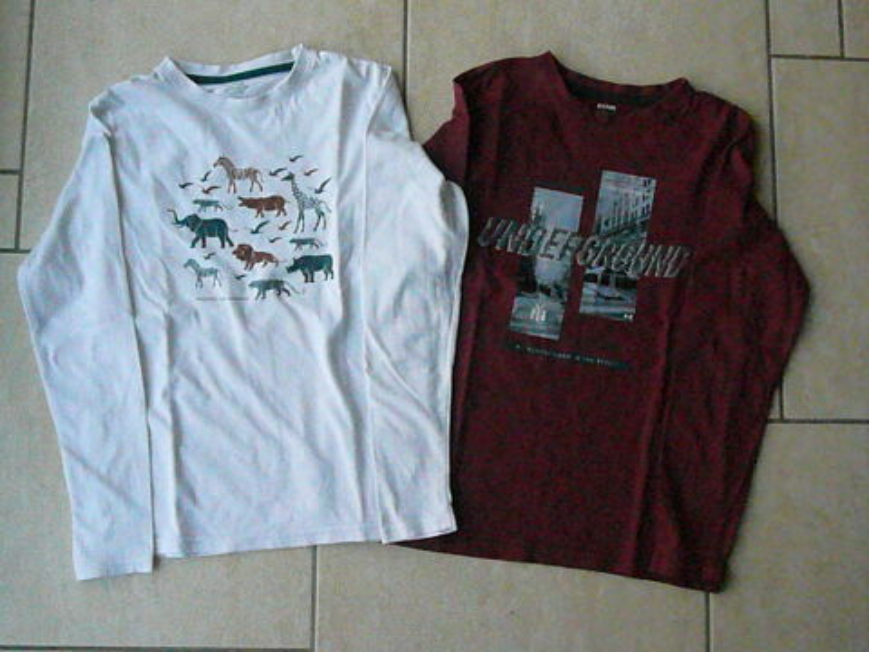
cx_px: 434
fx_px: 1054
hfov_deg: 44.8
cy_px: 326
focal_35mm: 42
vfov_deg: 34.3
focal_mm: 6.9
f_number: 10
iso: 3200
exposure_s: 1/250
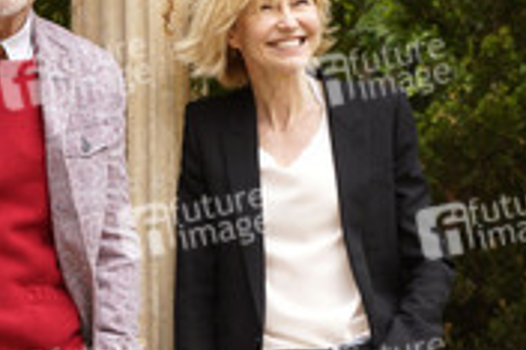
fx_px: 3022
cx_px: 115
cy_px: 150
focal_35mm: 207
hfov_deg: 9.9
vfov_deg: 6.6
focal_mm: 81
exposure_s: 1/160
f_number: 5.6
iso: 100
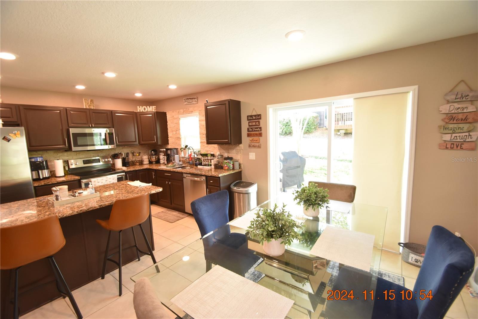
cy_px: 160
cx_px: 239
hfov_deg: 100.4
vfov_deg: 77.3
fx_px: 199
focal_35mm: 15
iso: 1100
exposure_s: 1/60
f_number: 3.5
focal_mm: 10
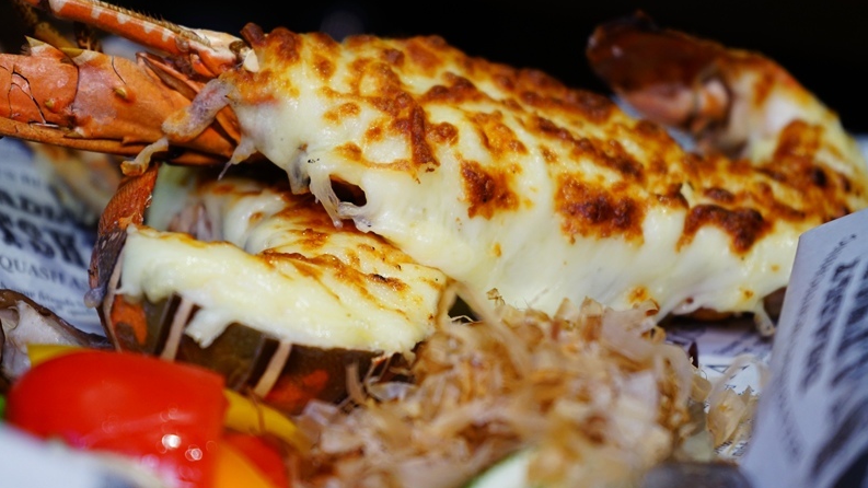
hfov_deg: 28.6
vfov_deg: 16.3
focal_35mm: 74
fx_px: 1703
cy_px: 217
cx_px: 431
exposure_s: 1/80
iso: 800
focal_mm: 70
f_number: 5.6
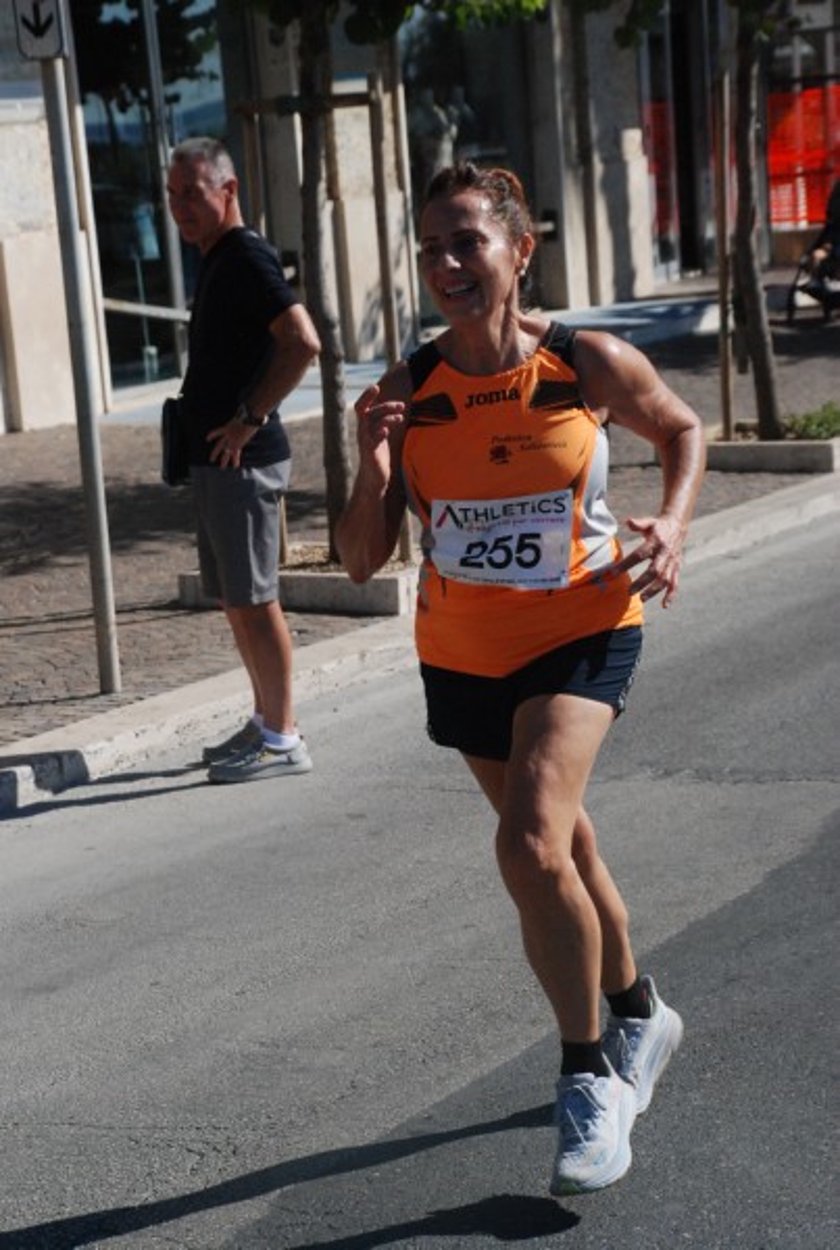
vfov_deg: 19.4
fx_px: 3656
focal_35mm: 105
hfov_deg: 13.1
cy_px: 625
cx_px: 420
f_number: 8
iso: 1000
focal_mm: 70
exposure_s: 1/2000
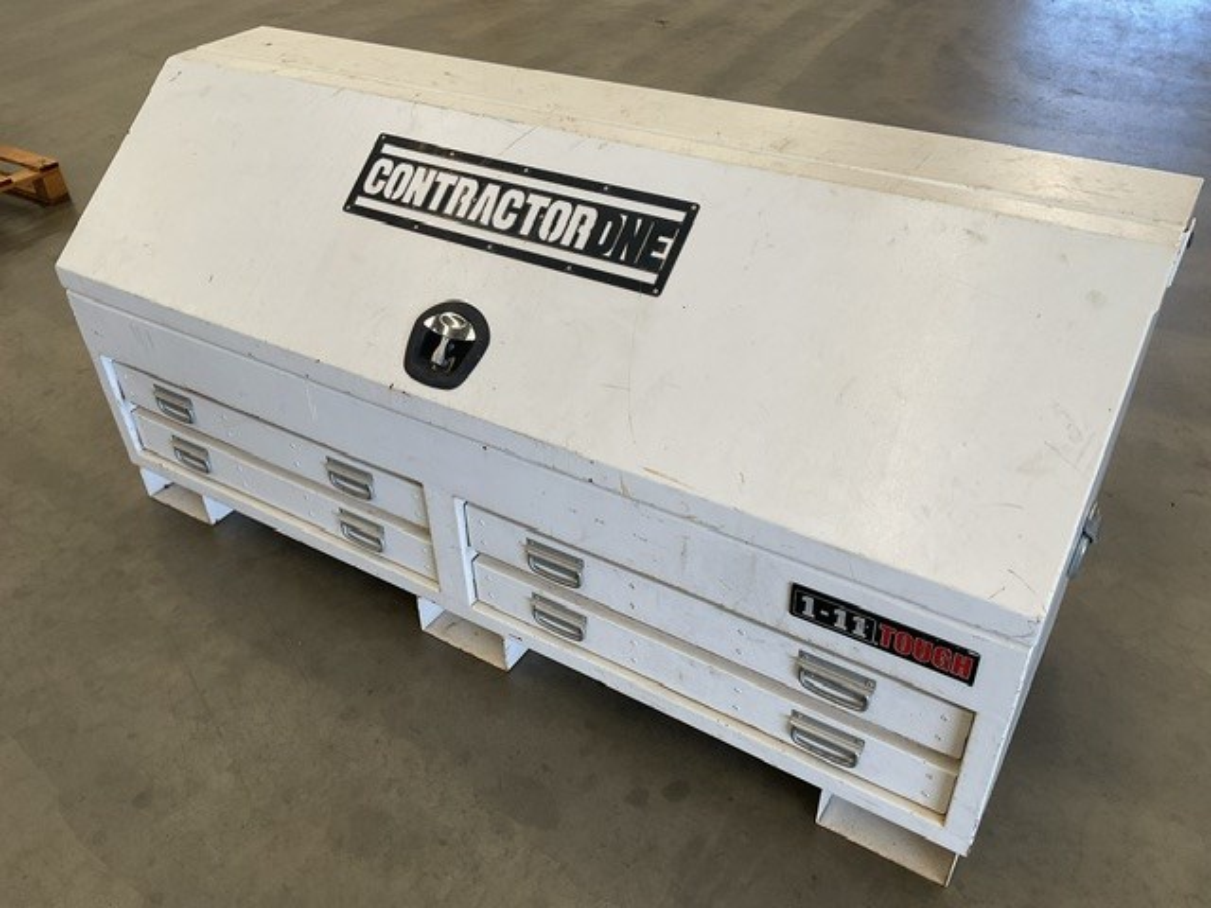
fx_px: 1015
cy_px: 454
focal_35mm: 29
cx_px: 606
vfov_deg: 48.2
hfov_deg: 61.7
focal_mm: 3
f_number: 1.8
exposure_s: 1/120
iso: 32
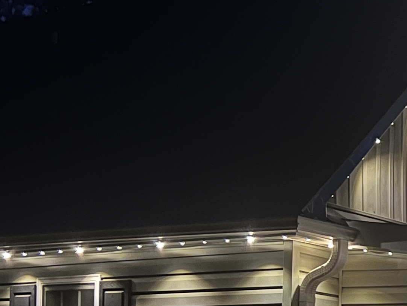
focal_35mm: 97
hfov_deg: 18.9
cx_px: 518
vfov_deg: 14.5
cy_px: 417
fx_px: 1141
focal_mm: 5.7
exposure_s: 1/11
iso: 640
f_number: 1.5
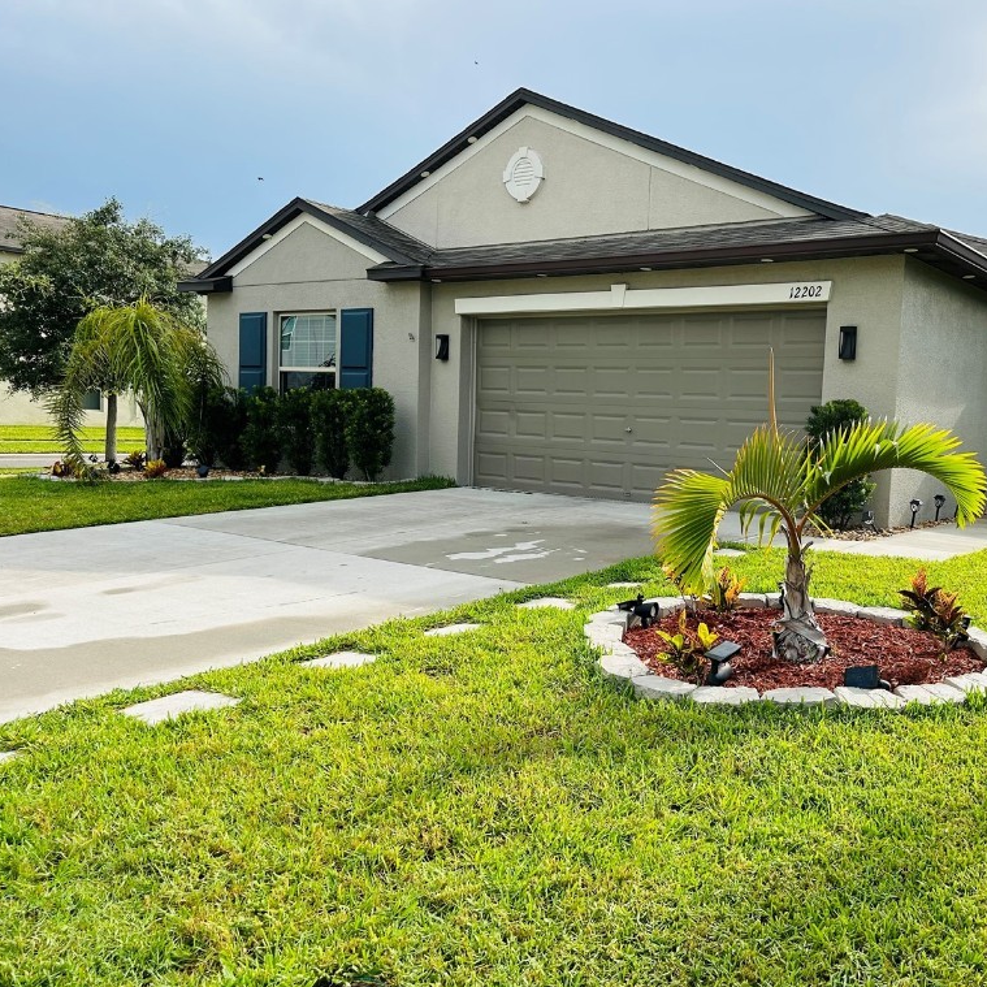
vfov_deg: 52.5
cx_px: 638
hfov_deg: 51.8
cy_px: 489
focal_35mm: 31
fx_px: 1000
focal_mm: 5.7
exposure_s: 1/2513
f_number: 1.5
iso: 50
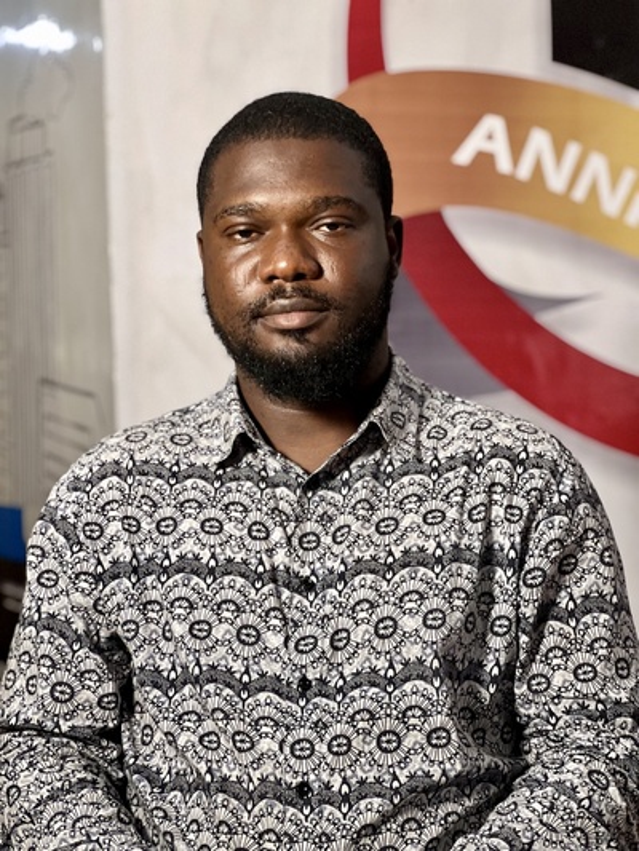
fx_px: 1894
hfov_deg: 19.1
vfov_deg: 25.3
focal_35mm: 77
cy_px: 426
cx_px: 320
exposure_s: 1/17
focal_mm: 9
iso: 400
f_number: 2.8
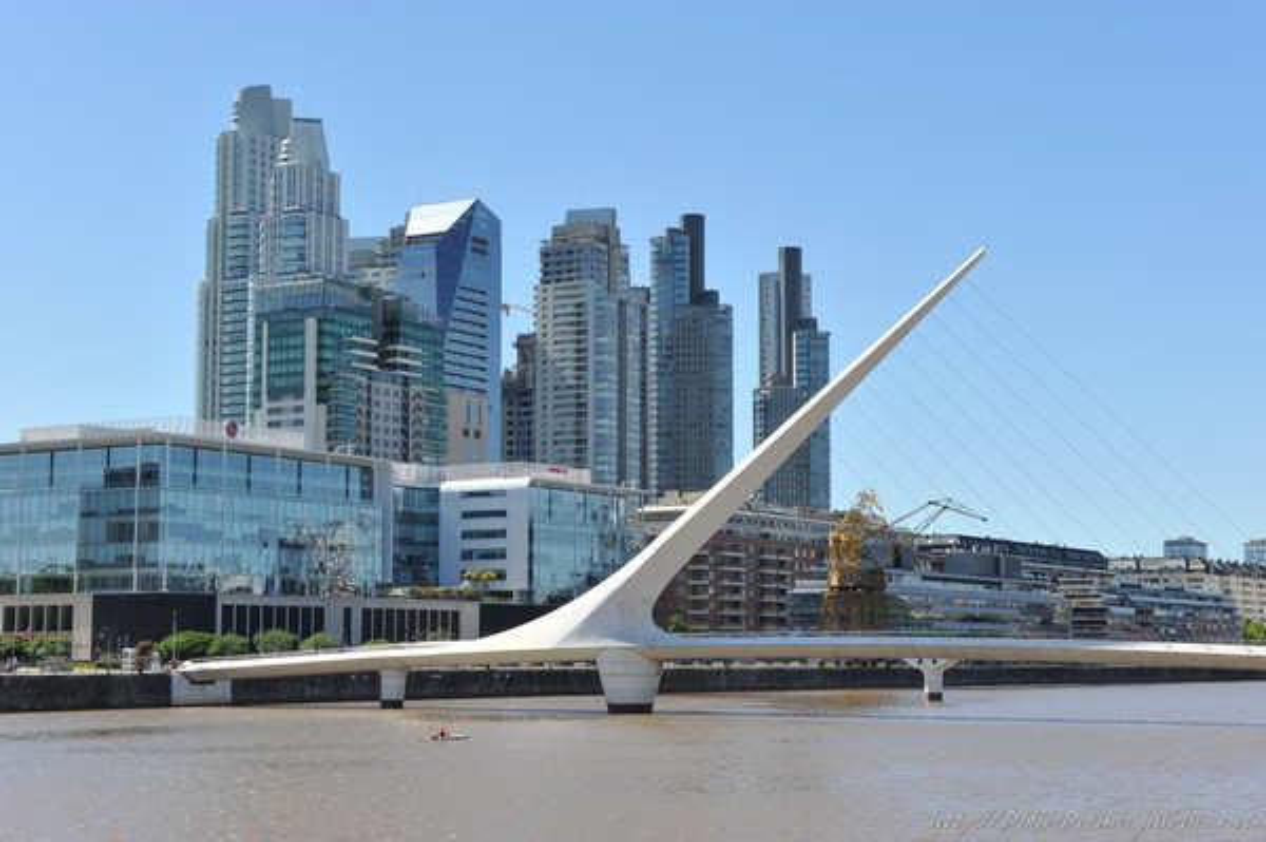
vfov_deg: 21.9
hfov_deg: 32.4
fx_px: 2178
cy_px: 421
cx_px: 633
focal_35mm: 62
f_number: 16
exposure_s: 1/125
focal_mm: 62
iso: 200
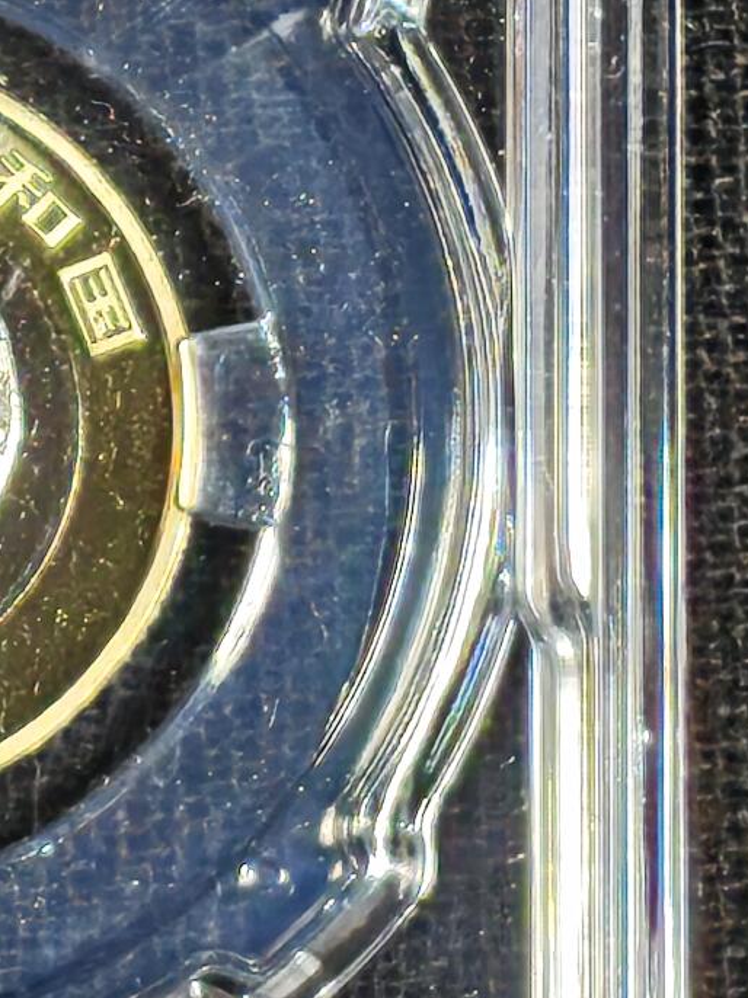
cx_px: -90
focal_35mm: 315
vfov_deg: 6.3
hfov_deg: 4.7
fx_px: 9081
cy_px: 73
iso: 50
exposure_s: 1/823
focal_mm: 4.94
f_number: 1.5
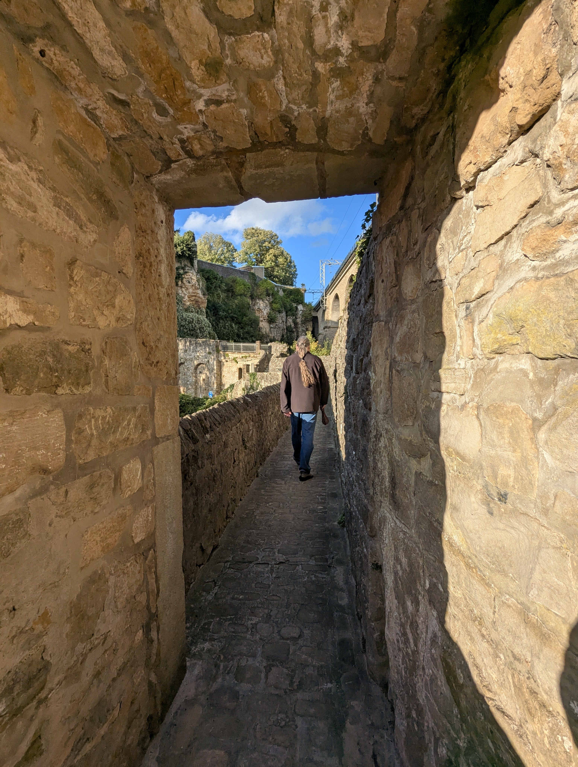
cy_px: 384
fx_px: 355
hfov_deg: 78.2
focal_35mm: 16
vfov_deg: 94.4
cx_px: 289
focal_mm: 2.35
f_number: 2.2
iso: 52
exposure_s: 1/1010
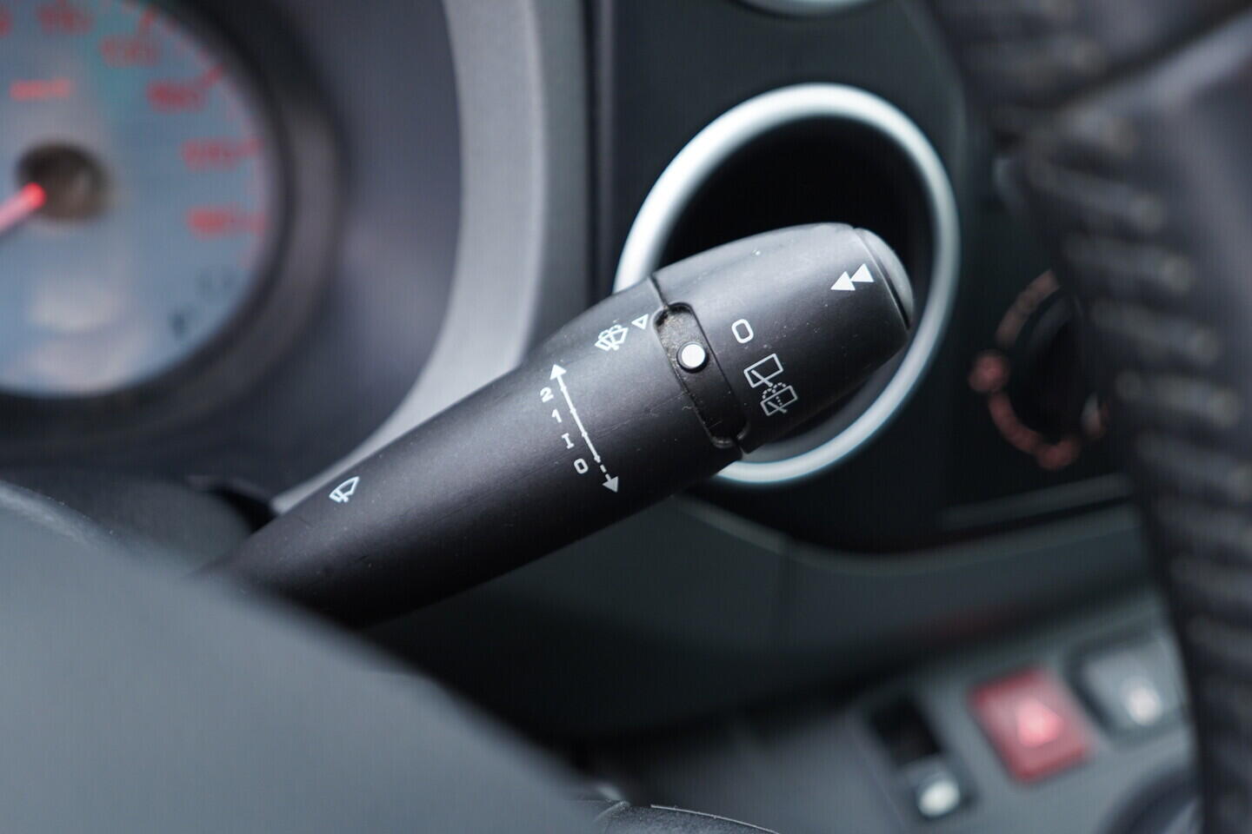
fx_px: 1252
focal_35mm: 36
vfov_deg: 36.9
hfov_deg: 53.1
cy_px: 417
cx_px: 626
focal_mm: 24
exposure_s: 1/40
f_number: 2.8
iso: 320
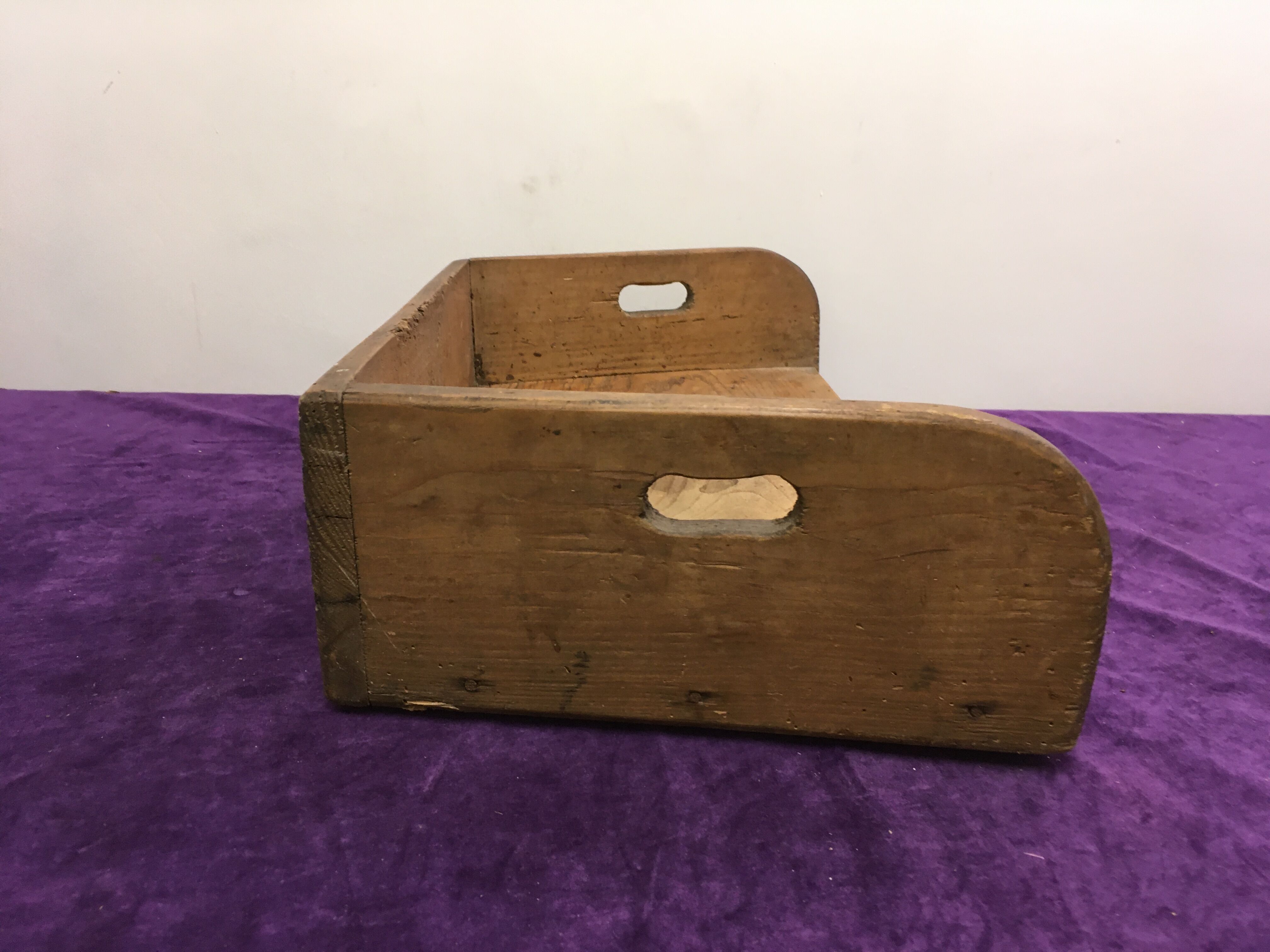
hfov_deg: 61.7
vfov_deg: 48.2
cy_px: 476
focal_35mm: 29
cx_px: 635
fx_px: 1064
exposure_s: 1/33
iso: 125
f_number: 2.2
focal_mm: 4.15
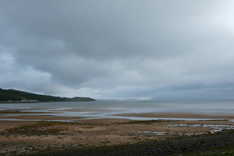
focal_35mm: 37
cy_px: 77
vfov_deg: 36.0
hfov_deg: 51.9
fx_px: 241
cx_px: 120
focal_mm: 23
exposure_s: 1/250
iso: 200
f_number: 9
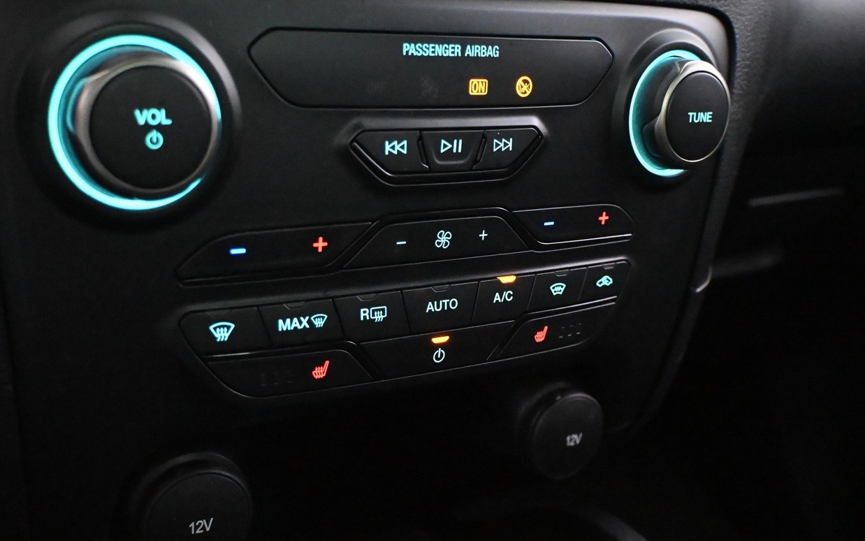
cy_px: 289
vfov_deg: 31.2
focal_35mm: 41
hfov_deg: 48.2
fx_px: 967
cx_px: 398
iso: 12800
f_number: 3.8
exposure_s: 1/50
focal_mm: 20.5
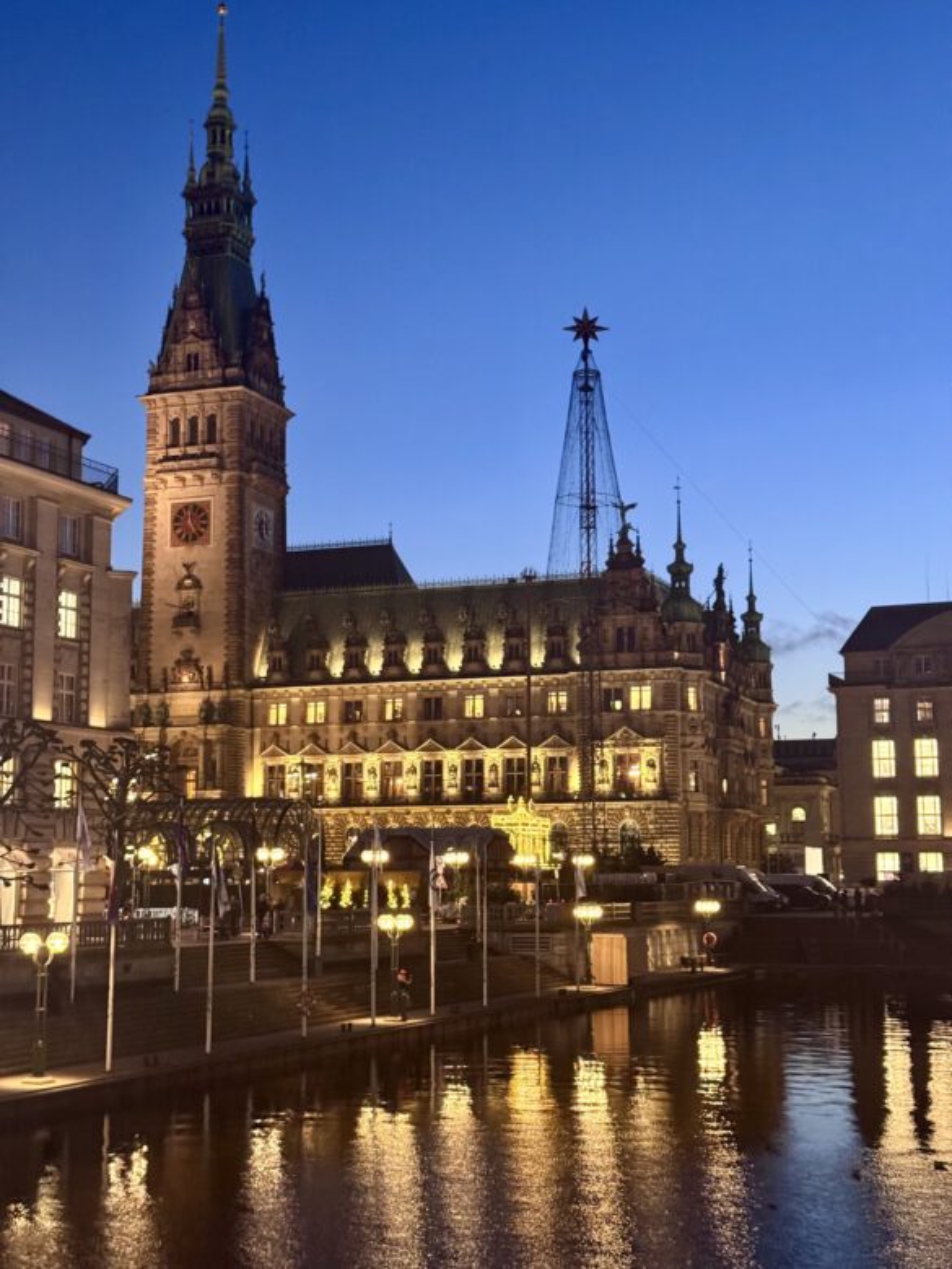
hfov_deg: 30.3
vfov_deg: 39.7
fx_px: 1760
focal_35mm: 48
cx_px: 476
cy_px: 634
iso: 640
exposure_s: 1/30
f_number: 1.78
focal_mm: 6.76
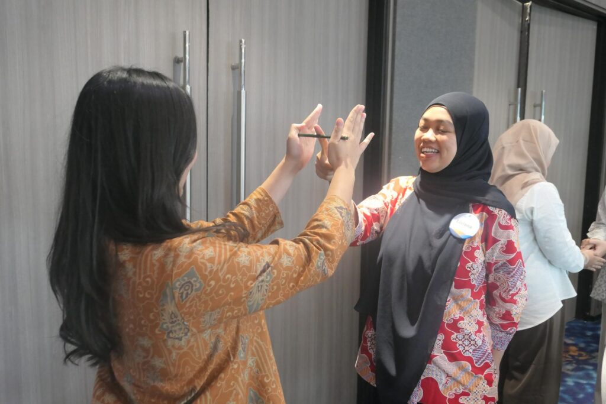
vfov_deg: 41.1
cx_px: 303
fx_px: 539
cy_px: 202
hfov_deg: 58.7
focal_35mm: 32
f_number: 2.8
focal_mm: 11.7
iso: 1600
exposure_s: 1/80
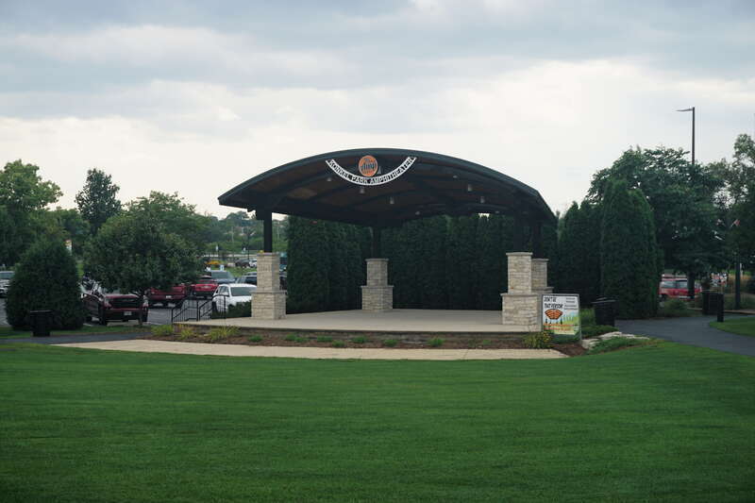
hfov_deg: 29.2
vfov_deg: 19.7
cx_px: 378
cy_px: 252
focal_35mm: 69
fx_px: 1447
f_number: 7.1
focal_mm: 46
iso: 100
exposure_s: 1/100
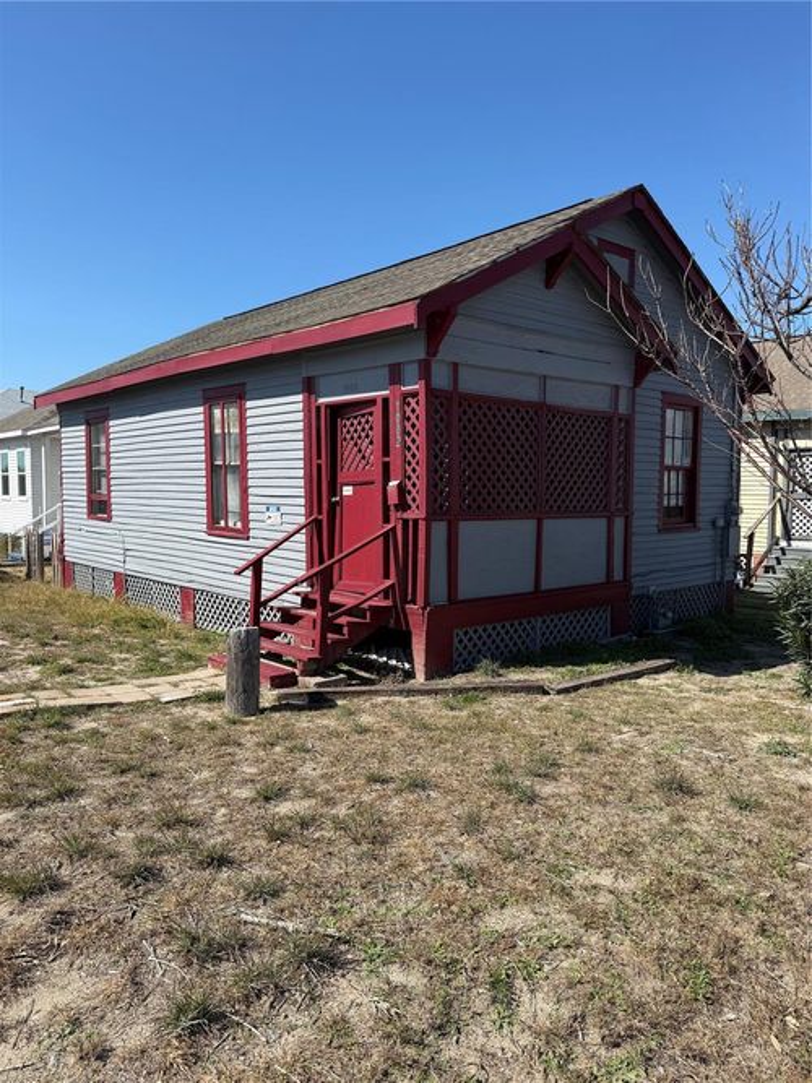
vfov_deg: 71.6
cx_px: 406
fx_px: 751
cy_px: 542
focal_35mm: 24
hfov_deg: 56.8
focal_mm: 6.76
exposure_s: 1/4167
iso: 80
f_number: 1.78
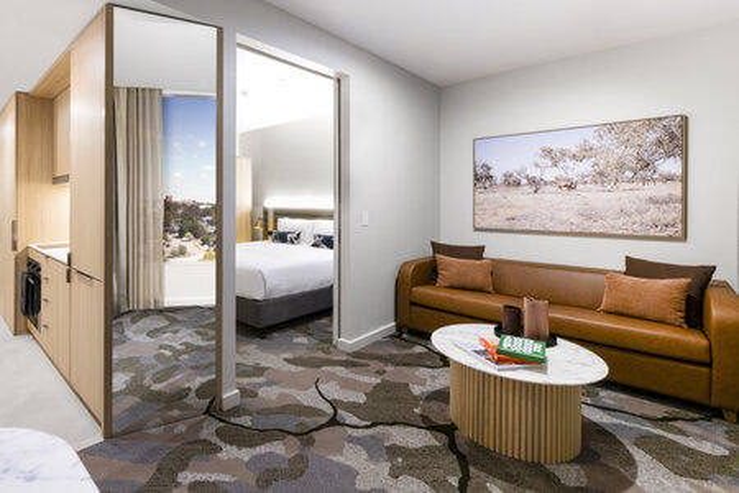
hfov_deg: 104.3
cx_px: 370
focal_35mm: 14
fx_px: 287
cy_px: 246
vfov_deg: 81.2
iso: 200
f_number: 22
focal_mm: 14
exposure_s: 5
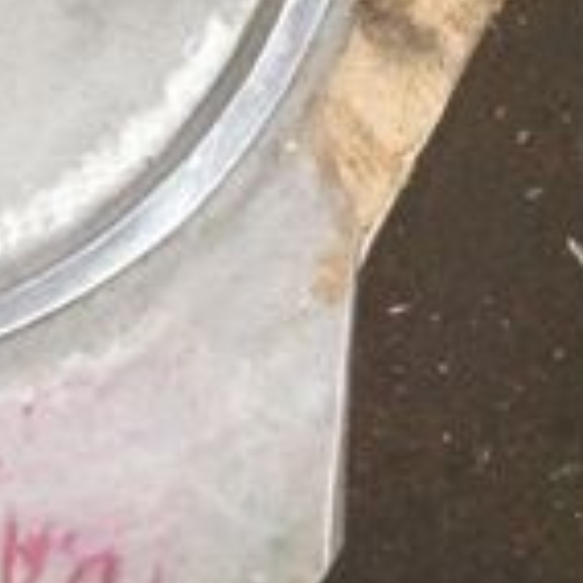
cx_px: -542
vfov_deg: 12.4
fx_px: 2649
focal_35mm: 139
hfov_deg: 11.4
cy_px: -8
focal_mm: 4.28
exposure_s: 1/20
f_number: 2.4
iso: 200
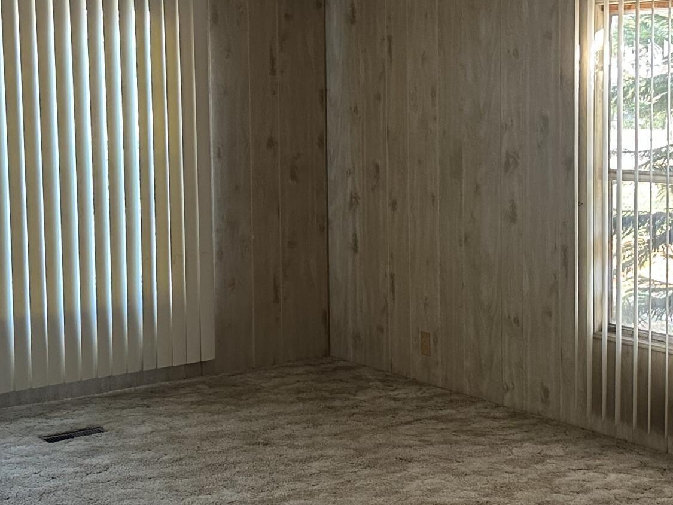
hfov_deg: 30.2
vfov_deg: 22.9
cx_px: 380
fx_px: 1244
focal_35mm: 64
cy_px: 206
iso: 250
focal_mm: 6.86
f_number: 1.78
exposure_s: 1/60
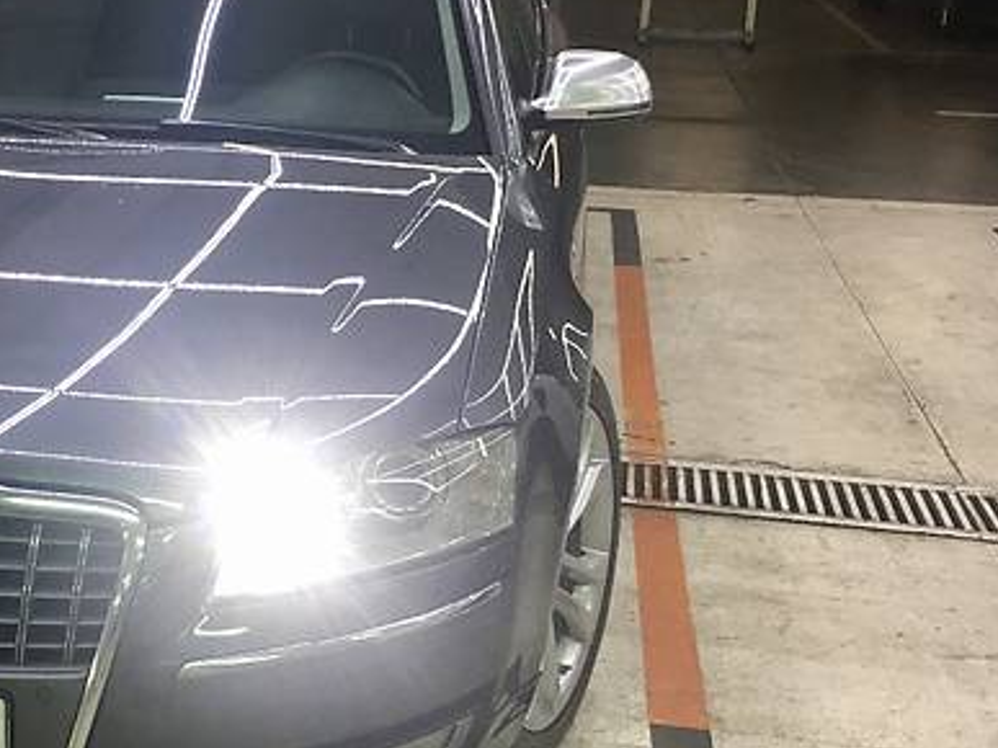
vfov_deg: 24.4
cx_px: 222
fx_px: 1729
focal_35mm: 60
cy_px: 369
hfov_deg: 31.5
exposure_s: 1/17
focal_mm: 4.2
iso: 32
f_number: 2.2
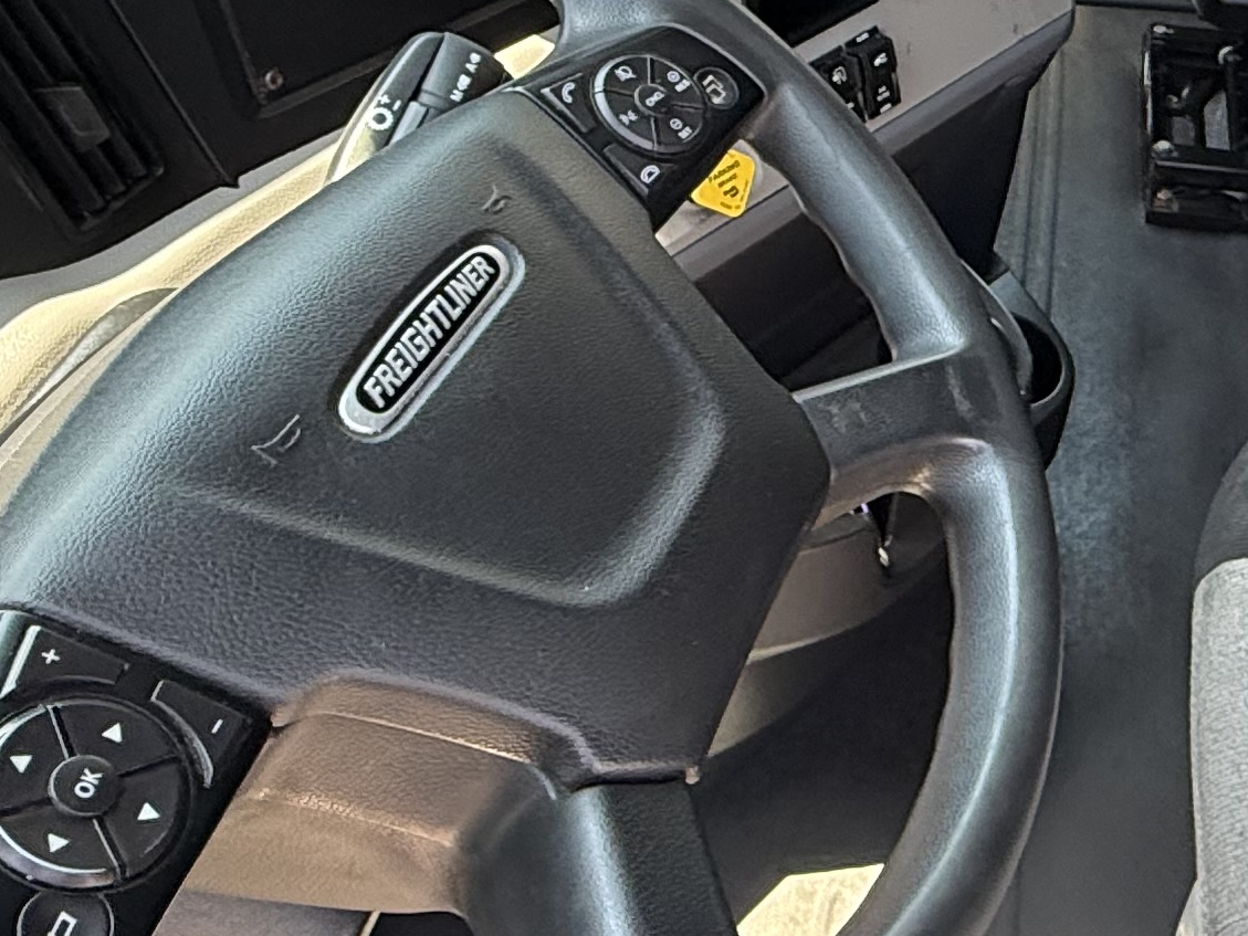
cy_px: 49
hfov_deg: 36.4
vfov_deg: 27.8
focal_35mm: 50
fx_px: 1803
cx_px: 1062
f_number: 2.2
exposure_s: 1/99
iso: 160
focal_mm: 2.22
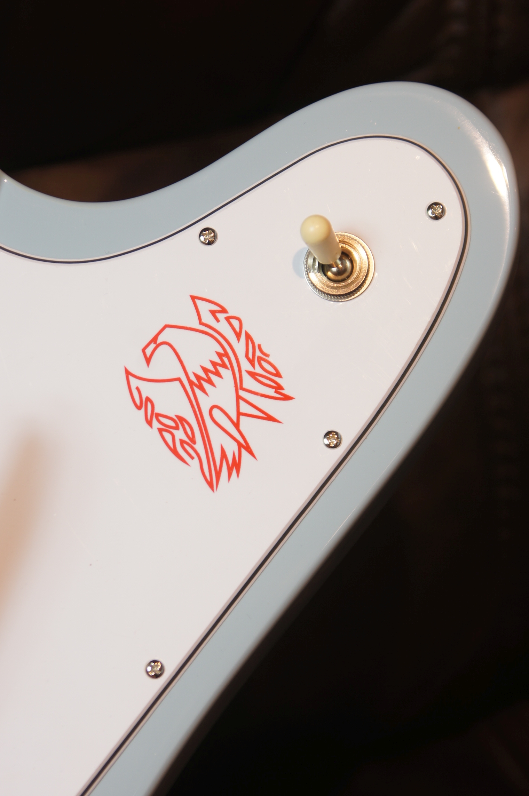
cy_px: 398
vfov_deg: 13.7
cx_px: 264
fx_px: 3314
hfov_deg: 9.1
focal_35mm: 150
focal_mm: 100
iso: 100
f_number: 5.6
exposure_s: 1/15
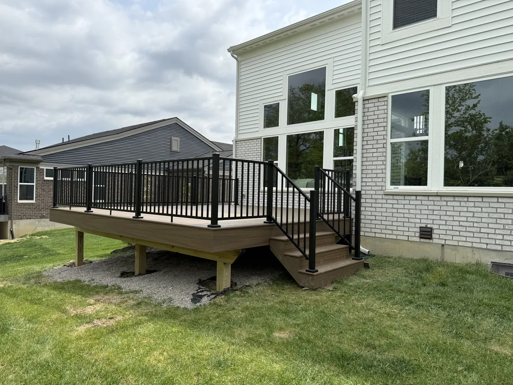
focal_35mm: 24
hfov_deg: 71.6
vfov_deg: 56.8
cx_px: 256
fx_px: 356
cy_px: 192
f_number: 1.78
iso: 80
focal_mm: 6.76
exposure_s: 1/4167
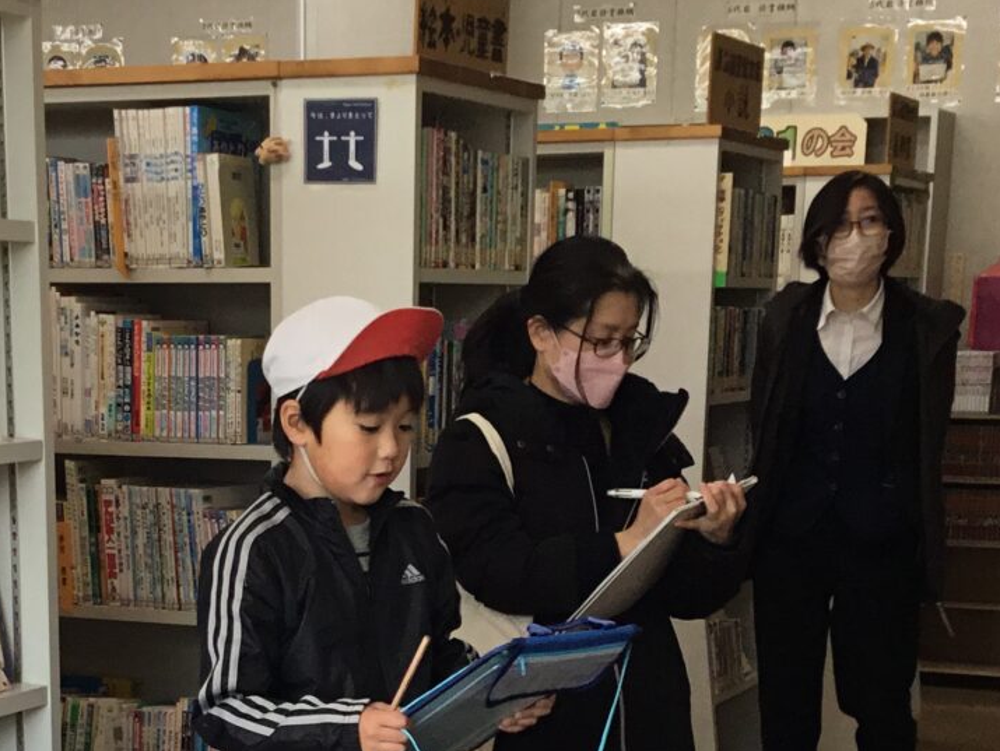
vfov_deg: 18.1
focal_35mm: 78
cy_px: 850
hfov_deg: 24.9
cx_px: 337
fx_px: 2254
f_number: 2.4
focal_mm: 3.3
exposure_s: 1/120
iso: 50
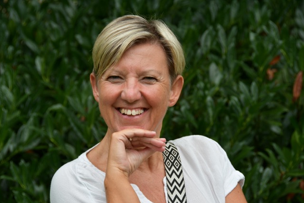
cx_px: 152
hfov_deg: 15.1
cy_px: 102
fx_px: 1149
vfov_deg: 10.1
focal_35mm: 136
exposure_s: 1/250
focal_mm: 90
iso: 200
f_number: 7.1
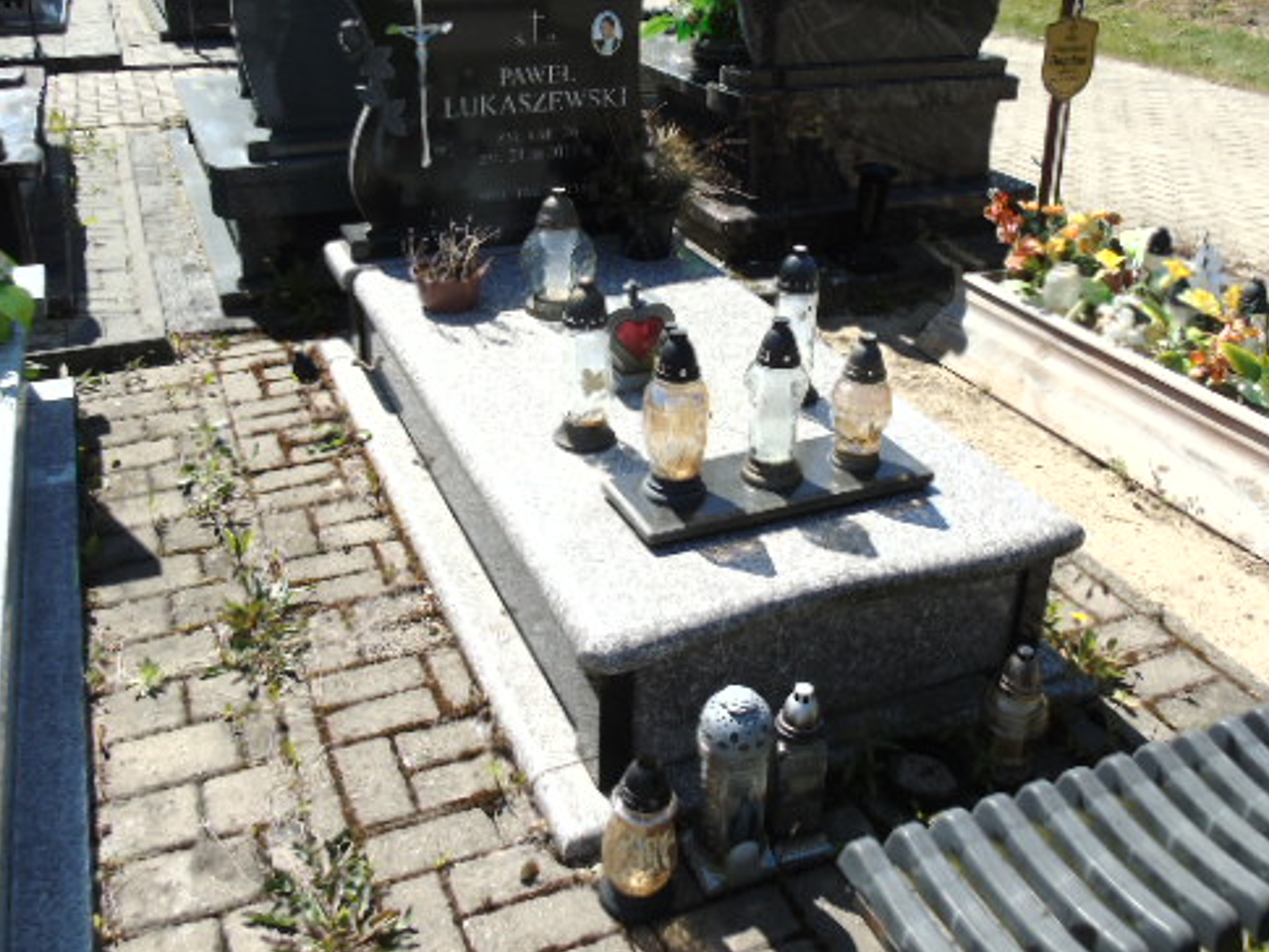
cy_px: 369
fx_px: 1210
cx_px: 667
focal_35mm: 33
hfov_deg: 55.3
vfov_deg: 42.7
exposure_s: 1/800
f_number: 3.4
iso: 80
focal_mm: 4.4
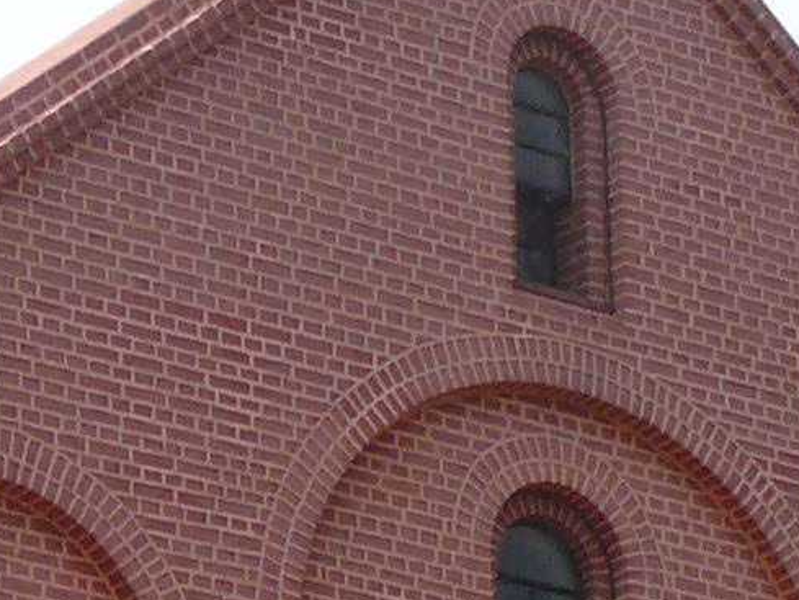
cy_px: 1301
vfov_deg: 5.5
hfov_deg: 7.5
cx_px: -152
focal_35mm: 261
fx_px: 6026
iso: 100
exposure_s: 1/320
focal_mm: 7.4
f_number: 5.6
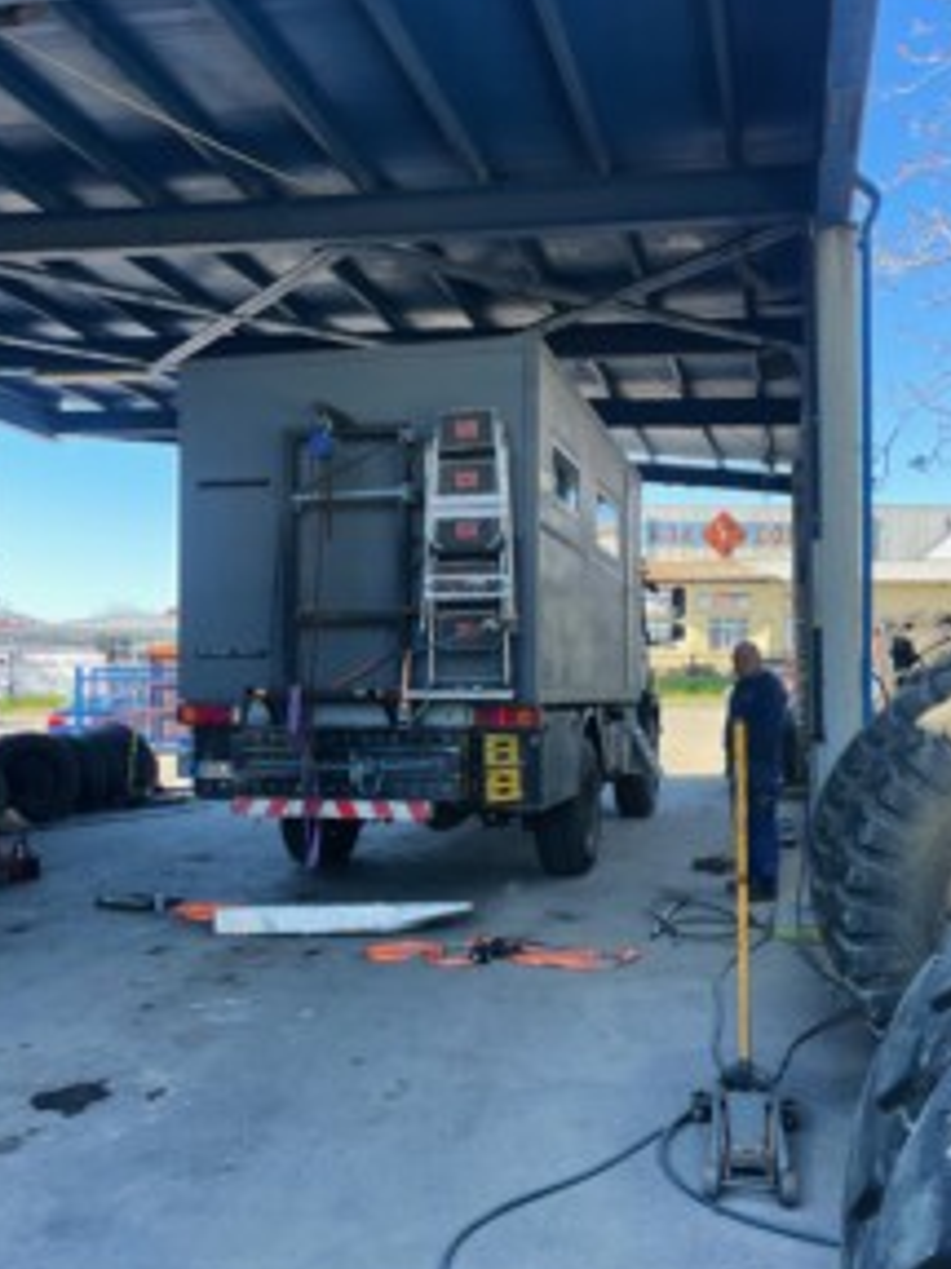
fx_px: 1173
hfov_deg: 44.1
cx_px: 493
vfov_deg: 56.7
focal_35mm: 32
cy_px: 692
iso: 32
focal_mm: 4.2
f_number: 1.6
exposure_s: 1/311
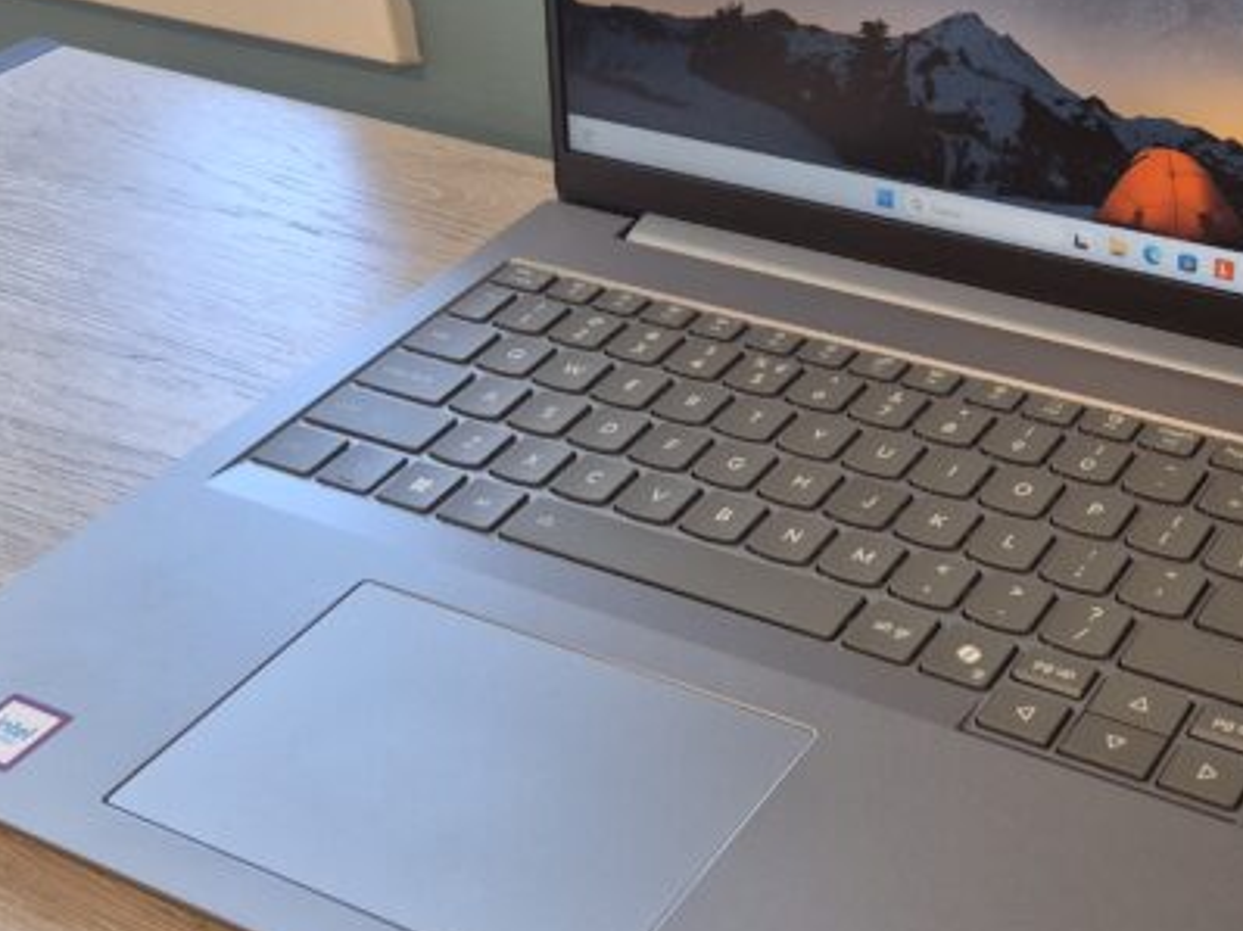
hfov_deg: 31.9
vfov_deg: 24.7
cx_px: 984
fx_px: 2118
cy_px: 355
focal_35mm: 59
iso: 160
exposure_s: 1/100
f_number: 1.8
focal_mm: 5.4
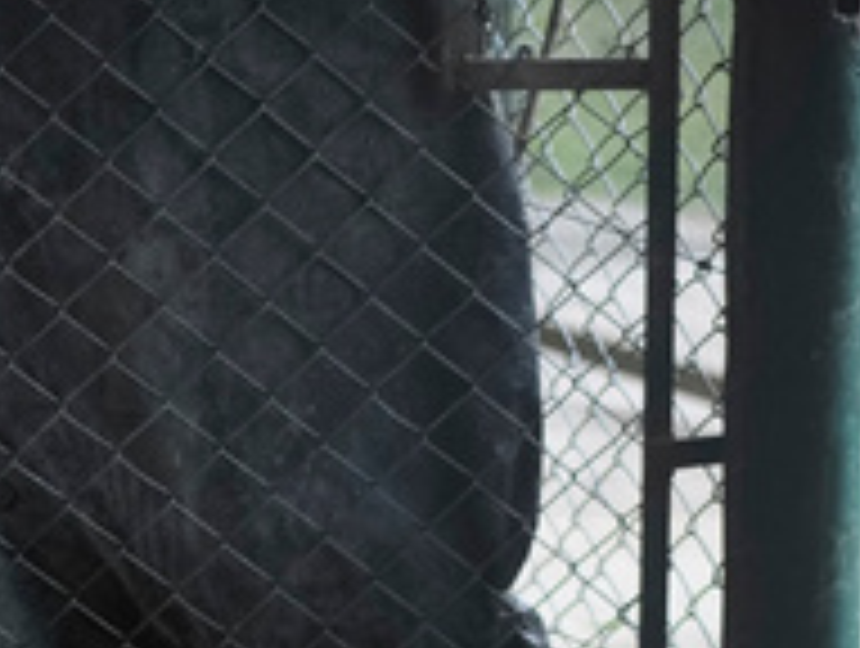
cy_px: 1249
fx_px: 4480
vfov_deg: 7.9
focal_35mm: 180
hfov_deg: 11.0
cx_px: 270
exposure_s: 1/5000
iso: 800
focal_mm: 35
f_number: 1.4
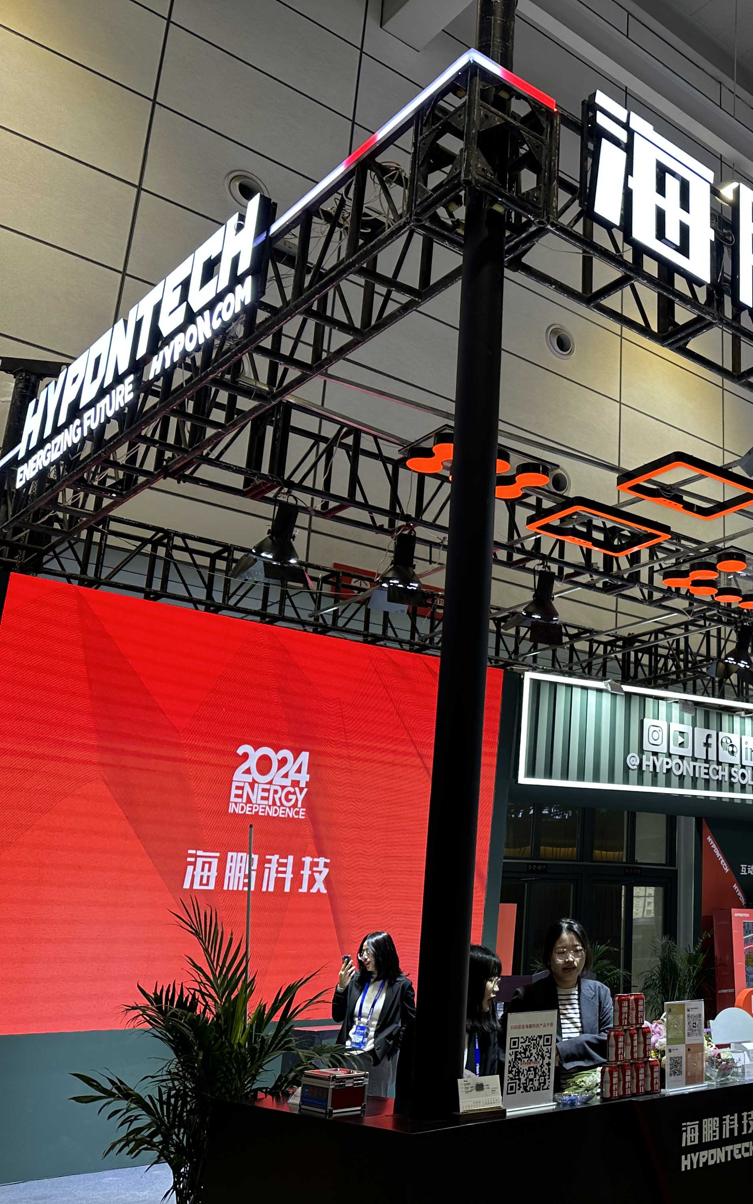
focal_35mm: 34
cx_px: 777
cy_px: 602
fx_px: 1116
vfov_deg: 56.7
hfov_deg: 33.6
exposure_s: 1/100
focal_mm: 6.86
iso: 80
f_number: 1.78
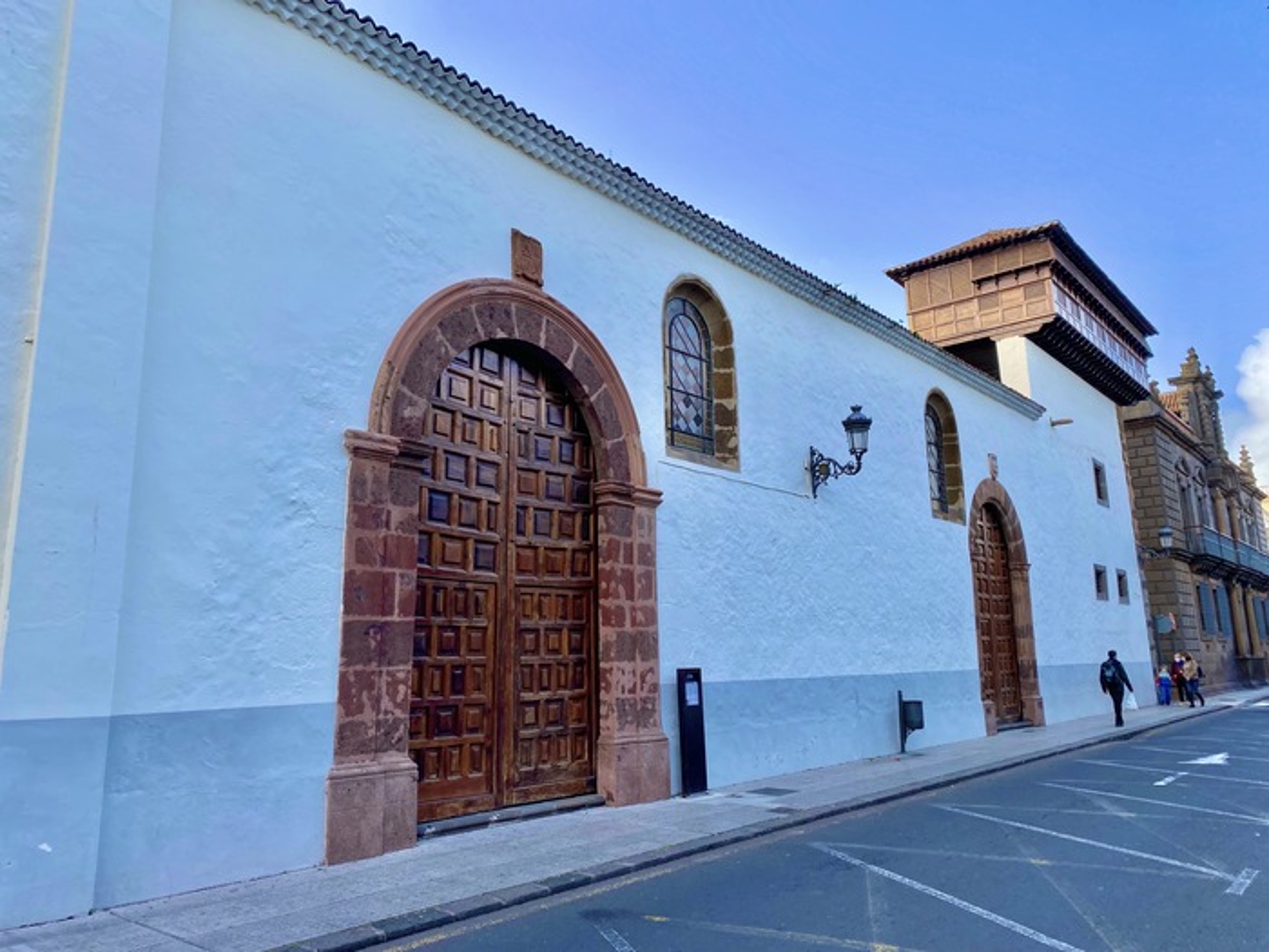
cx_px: 634
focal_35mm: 26
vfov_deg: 53.1
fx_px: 953
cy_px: 476
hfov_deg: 67.3
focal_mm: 4.25
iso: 32
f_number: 1.8
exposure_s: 1/706
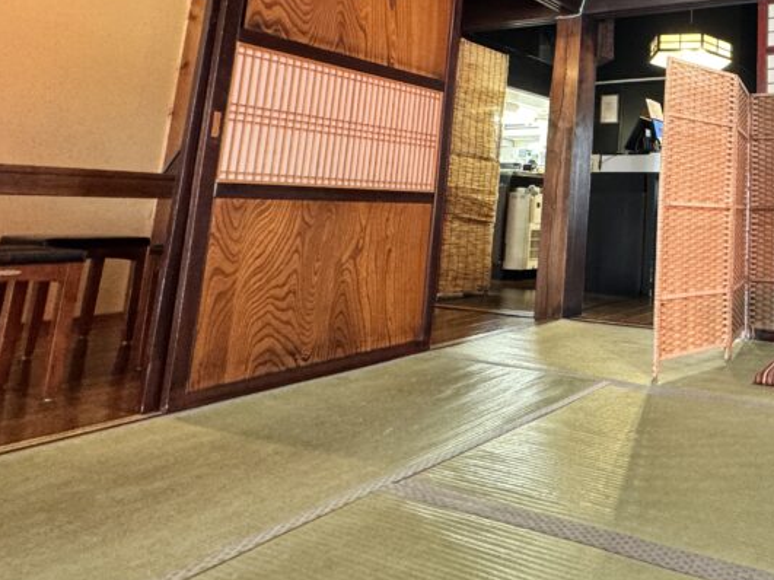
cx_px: 733
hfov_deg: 54.4
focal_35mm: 27
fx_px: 604
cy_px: 127
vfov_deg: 48.8
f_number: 2.2
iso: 500
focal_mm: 2.22
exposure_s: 1/50
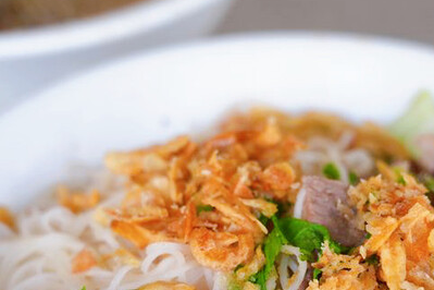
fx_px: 1567
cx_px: 288
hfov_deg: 15.7
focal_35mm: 130
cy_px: 266
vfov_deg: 10.5
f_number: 5
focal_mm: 61
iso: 320
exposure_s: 1/125
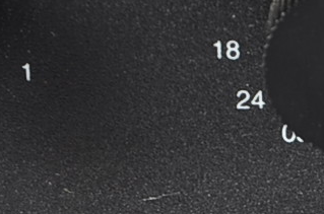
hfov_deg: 2.1
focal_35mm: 985
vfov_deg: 1.4
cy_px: 428
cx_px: 580
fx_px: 8842
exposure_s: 1/160
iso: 100
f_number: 9
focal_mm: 85
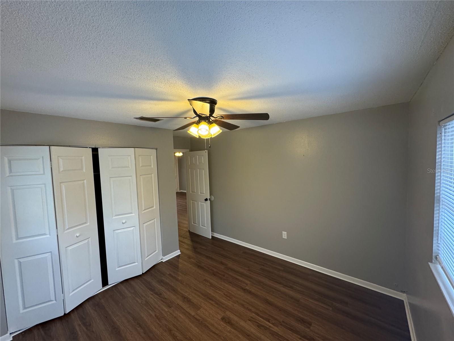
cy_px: 170
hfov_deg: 102.1
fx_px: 184
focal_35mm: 14
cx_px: 227
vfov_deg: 85.7
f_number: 2.2
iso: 250
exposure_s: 1/60
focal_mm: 2.22
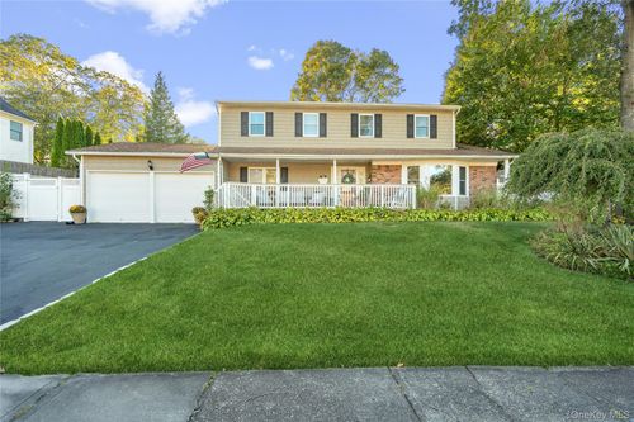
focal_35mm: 16
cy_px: 211
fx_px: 282
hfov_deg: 96.8
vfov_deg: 73.7
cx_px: 317
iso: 400
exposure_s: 1/200
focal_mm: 16
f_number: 5
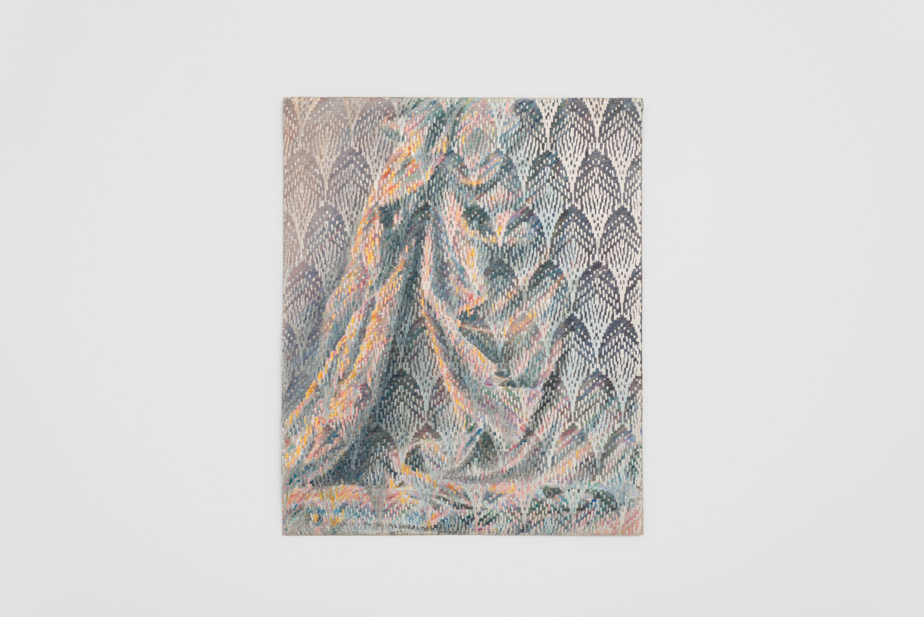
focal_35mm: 50
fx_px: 1284
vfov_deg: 27.0
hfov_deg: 39.6
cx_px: 462
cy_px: 308
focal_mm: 50
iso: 100
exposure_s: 1/125
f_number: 8
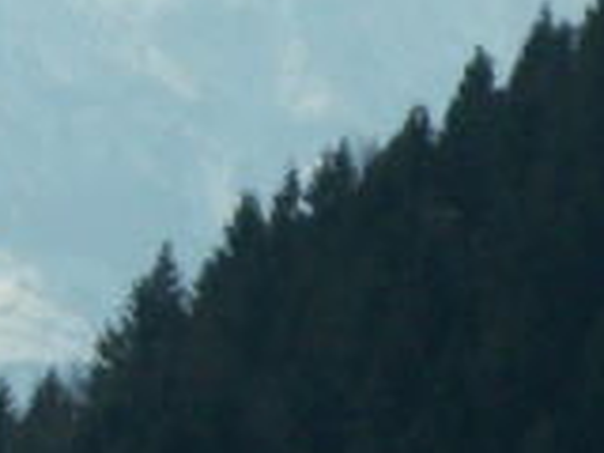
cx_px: -1015
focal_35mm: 887
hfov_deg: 2.2
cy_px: 106
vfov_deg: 1.7
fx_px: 15477
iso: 50
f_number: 8
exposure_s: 1/400
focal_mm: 22.8
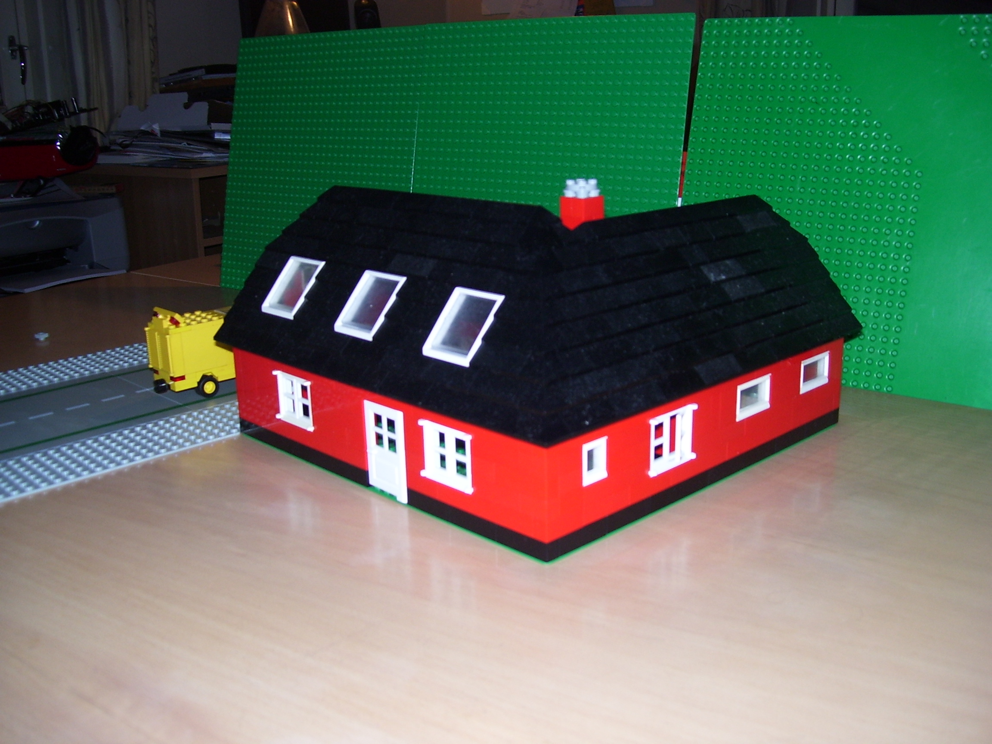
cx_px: 496
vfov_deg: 39.7
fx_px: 1032
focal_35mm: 36
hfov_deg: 51.4
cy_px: 372
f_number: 2.7
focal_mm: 6
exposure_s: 1/60
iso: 80
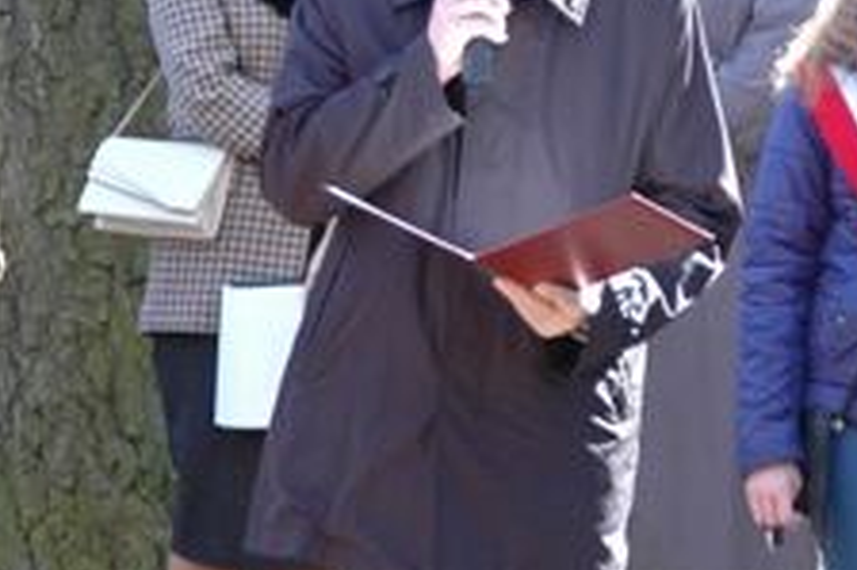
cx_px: 417
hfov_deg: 4.8
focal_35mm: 428
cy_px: 207
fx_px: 10181
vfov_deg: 3.2
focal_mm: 80
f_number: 4.5
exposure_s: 1/100
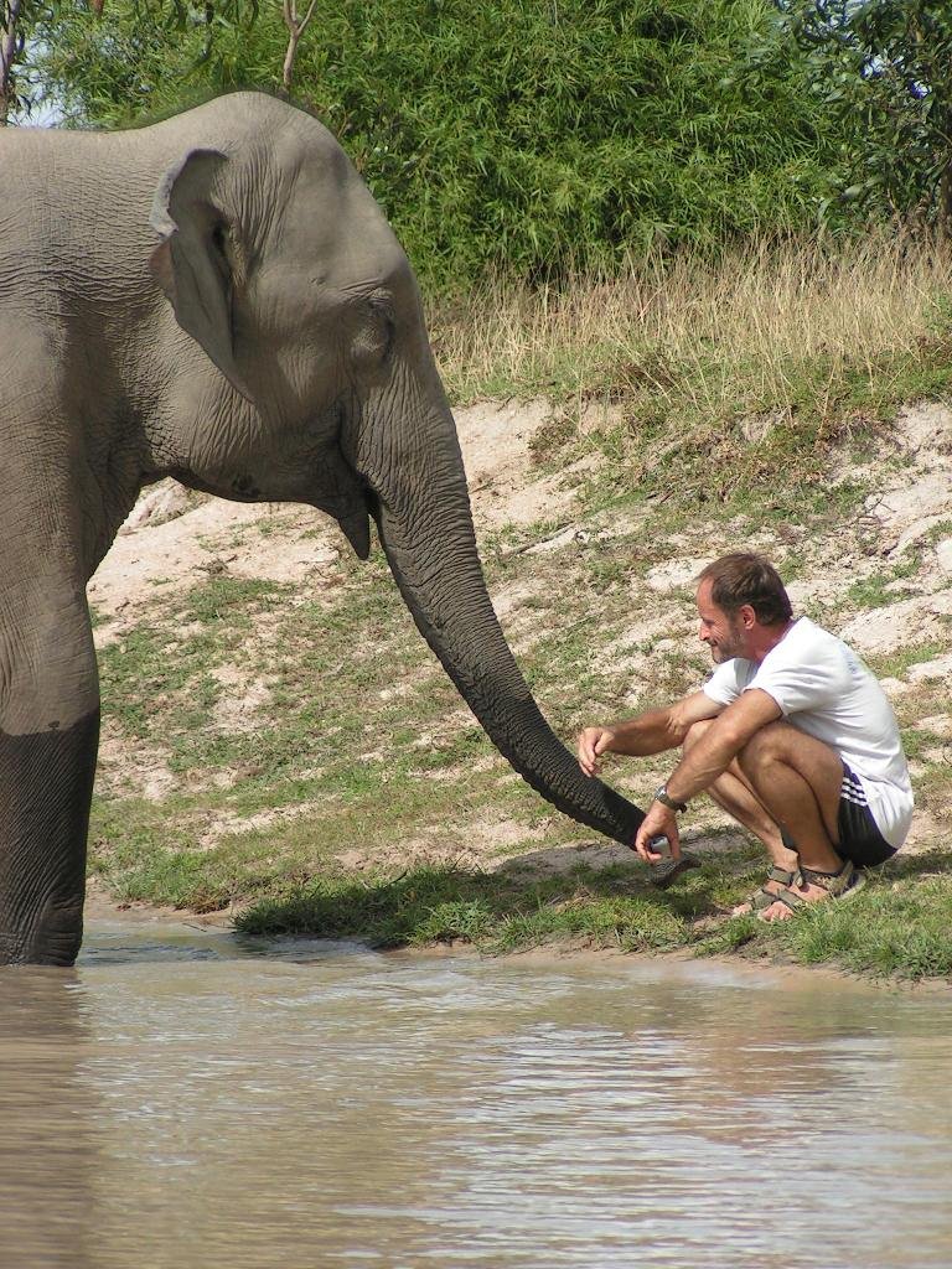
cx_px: 476
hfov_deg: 6.0
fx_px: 9057
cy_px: 634
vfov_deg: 8.0
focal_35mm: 247
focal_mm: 37.8
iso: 50
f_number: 3.5
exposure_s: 1/800
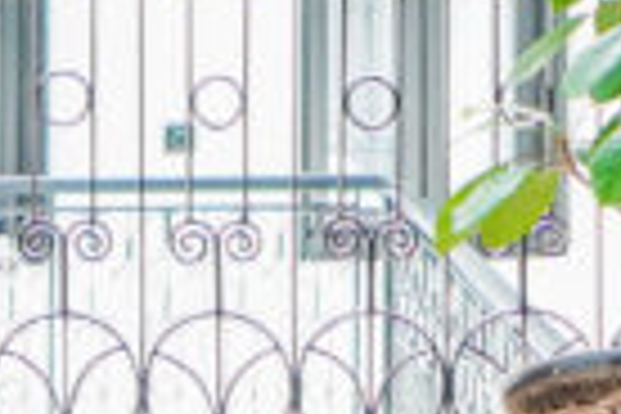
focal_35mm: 178
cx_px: 194
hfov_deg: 11.5
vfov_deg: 6.9
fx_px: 3070
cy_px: -821
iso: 640
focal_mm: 24
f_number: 4
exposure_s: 1/100
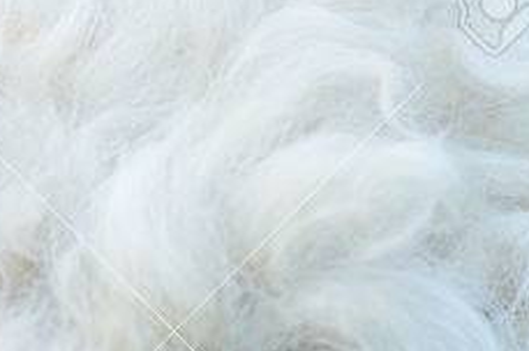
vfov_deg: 2.3
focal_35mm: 597
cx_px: 173
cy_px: 659
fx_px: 8760
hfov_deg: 3.5
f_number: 4
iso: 100
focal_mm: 105
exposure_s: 1/160
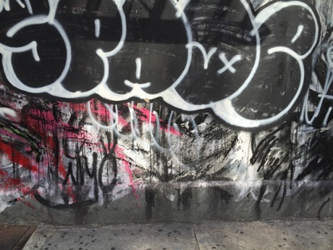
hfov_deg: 61.7
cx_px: 166
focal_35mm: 29
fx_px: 279
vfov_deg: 48.2
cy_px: 125
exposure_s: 1/359
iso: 32
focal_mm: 4.15
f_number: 2.2
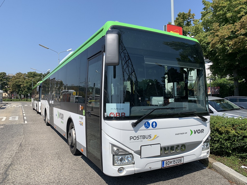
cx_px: 124
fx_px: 186
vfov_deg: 53.1
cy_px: 92
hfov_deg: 67.3
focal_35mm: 26
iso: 25
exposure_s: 1/2481
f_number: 1.8
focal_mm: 4.25
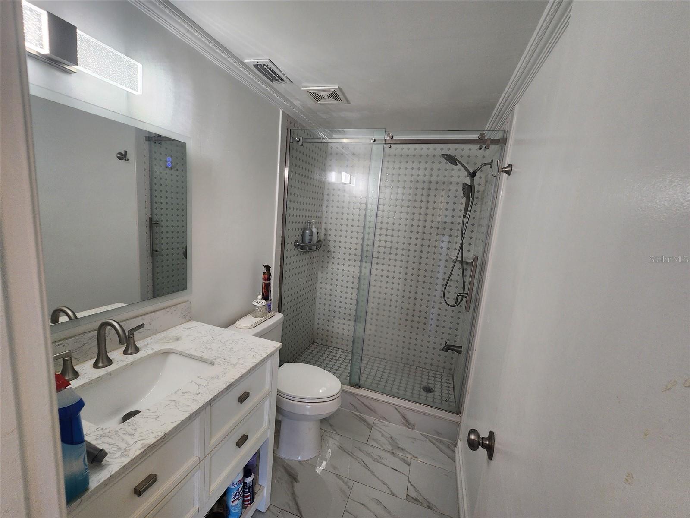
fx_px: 259
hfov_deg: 106.2
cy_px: 259
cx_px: 345
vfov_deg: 89.9
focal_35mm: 13
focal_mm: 2.2
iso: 100
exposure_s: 1/60
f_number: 2.2
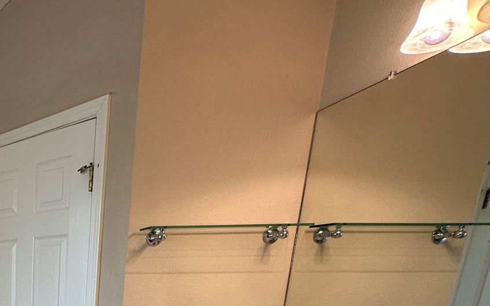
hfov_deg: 42.9
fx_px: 481
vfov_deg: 28.6
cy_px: 403
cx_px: -42
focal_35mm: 36
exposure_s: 1/120
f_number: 2.2
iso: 80
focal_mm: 2.22
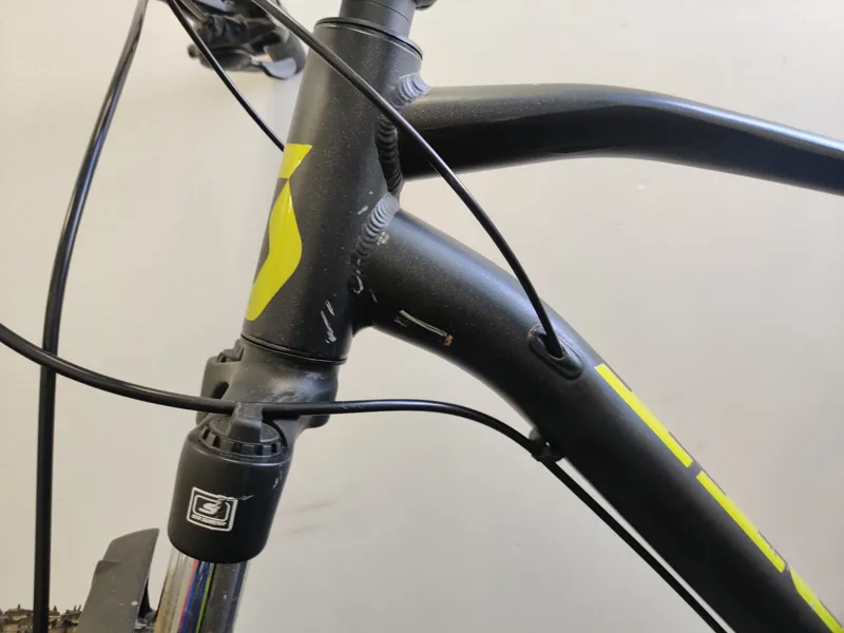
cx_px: 422
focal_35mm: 27
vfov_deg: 51.4
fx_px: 658
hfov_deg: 65.3
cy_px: 316
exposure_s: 1/50
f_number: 1.65
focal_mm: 4.75
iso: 320
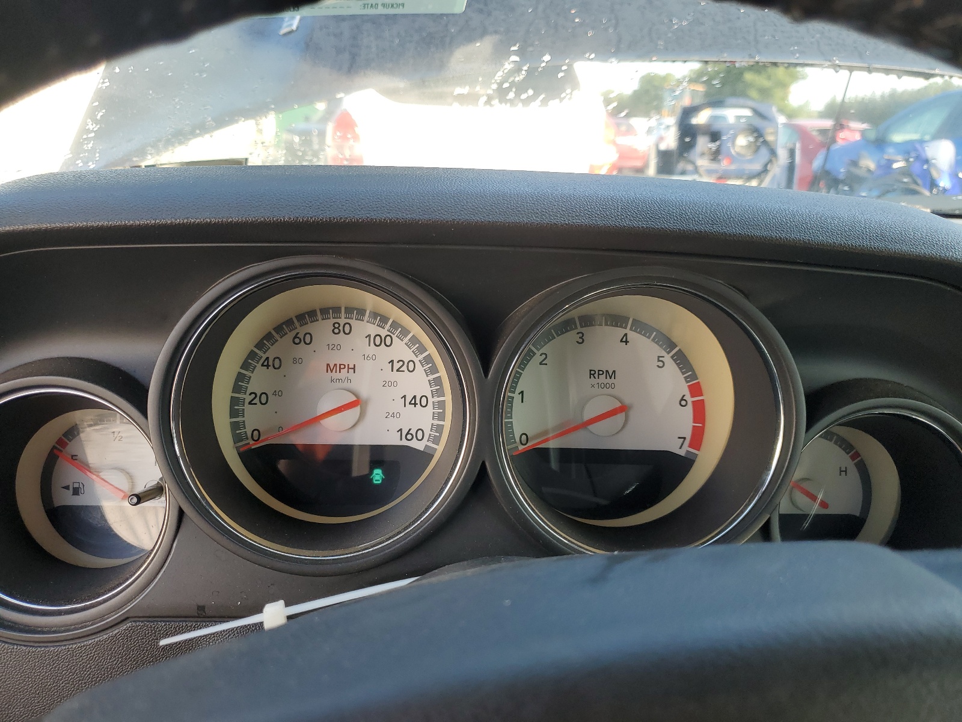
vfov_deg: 53.1
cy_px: 361
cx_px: 481
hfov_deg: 67.3
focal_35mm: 26
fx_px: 723
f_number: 1.5
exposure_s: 1/270
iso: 50
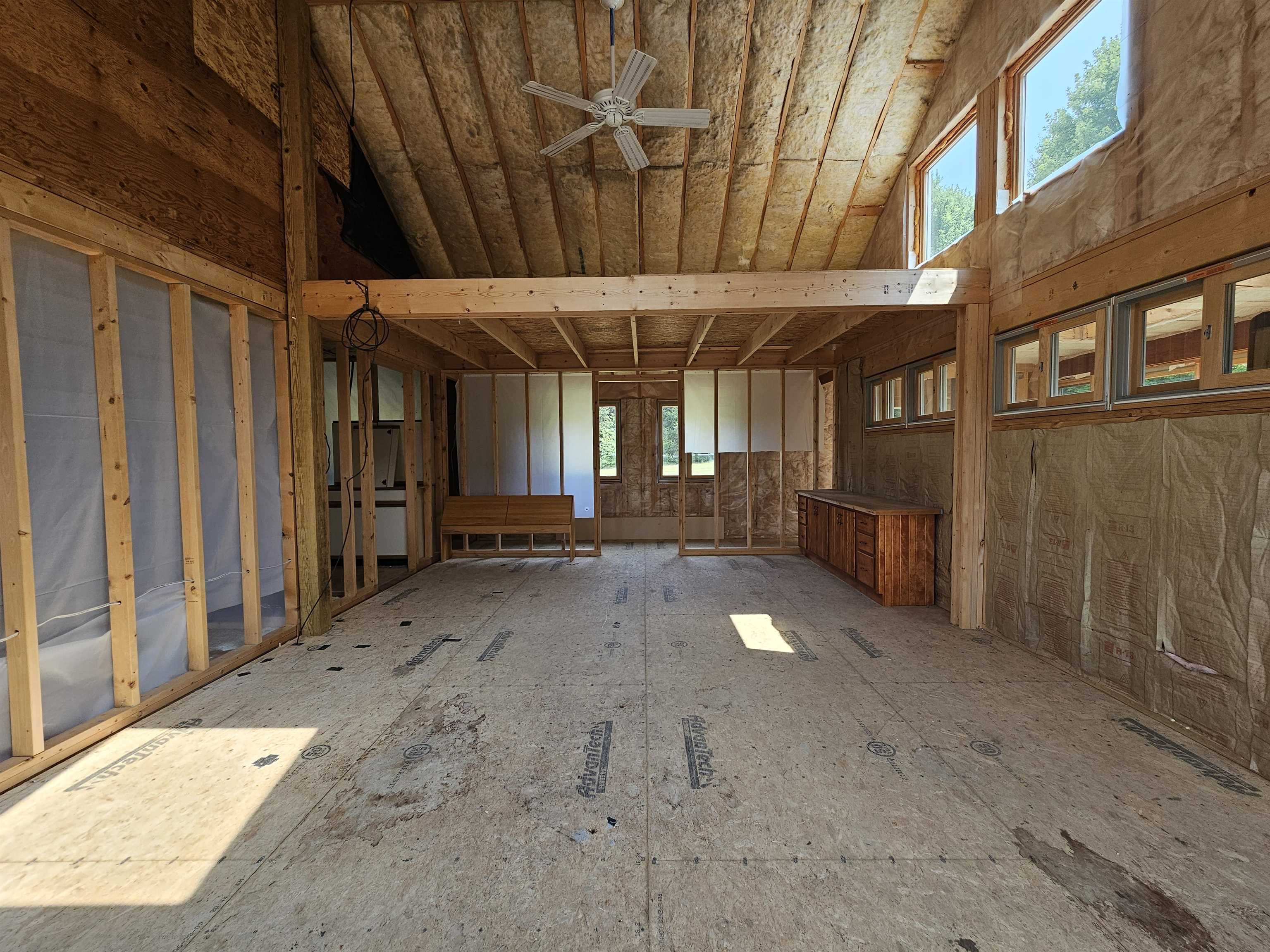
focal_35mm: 13
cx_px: 635
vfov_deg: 89.9
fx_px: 477
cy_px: 476
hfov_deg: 106.2
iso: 50
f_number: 2.2
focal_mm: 2.2
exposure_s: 1/120
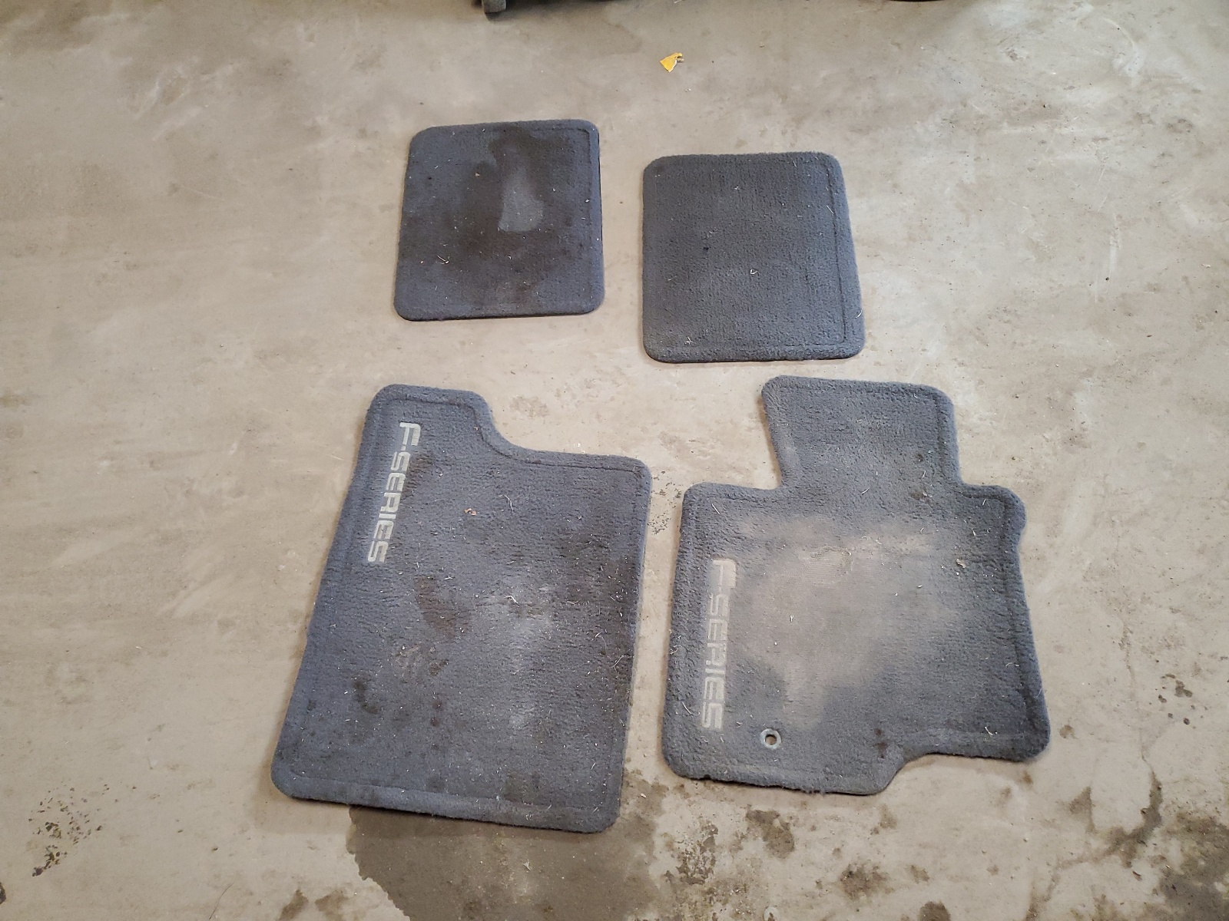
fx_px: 923
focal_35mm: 26
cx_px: 614
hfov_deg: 67.3
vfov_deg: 53.1
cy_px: 460
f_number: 1.5
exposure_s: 1/60.2
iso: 265
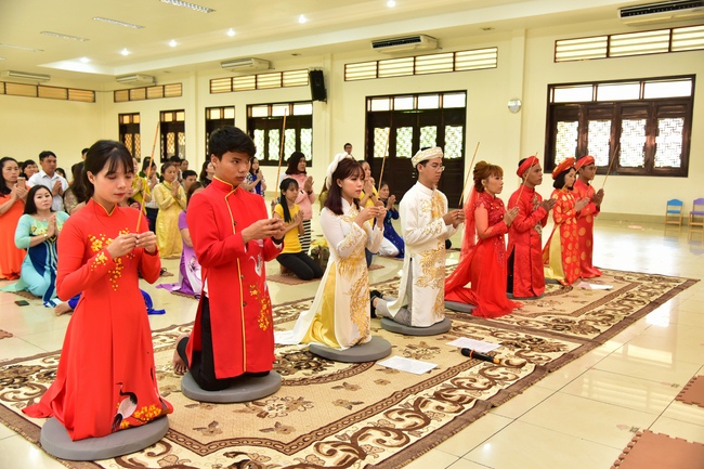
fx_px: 606
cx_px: 352
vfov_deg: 42.3
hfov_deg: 60.3
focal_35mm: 31
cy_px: 234
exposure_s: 1/40
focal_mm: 31
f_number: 4
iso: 800
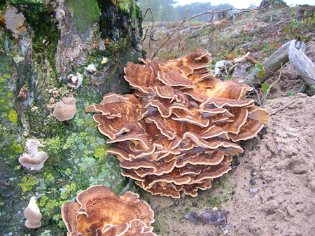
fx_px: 309
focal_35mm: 34
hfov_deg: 54.0
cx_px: 158
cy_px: 118
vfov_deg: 41.8
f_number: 2.9
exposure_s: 1/30
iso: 50
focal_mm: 5.7
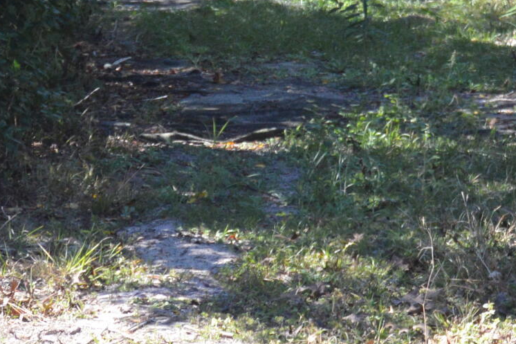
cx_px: 510
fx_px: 3024
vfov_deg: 6.4
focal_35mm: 211
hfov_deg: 9.7
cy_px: -172
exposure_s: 1/500
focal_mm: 35
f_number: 4.5
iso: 800
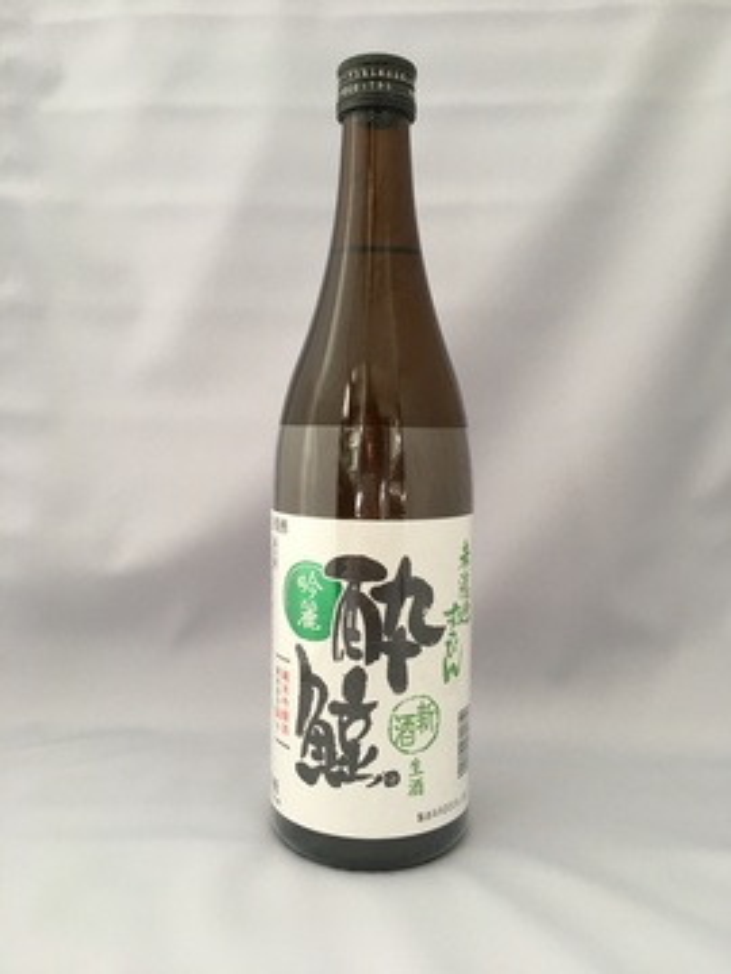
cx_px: 366
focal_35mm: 29
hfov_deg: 48.2
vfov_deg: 61.7
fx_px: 817
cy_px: 487
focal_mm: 4.15
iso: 80
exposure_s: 1/30
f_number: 2.2
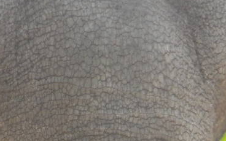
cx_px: -25
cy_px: 162
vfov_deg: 0.7
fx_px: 11764
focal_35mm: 1910
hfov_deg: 1.1
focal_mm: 75
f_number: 5.4
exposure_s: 1/250
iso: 217
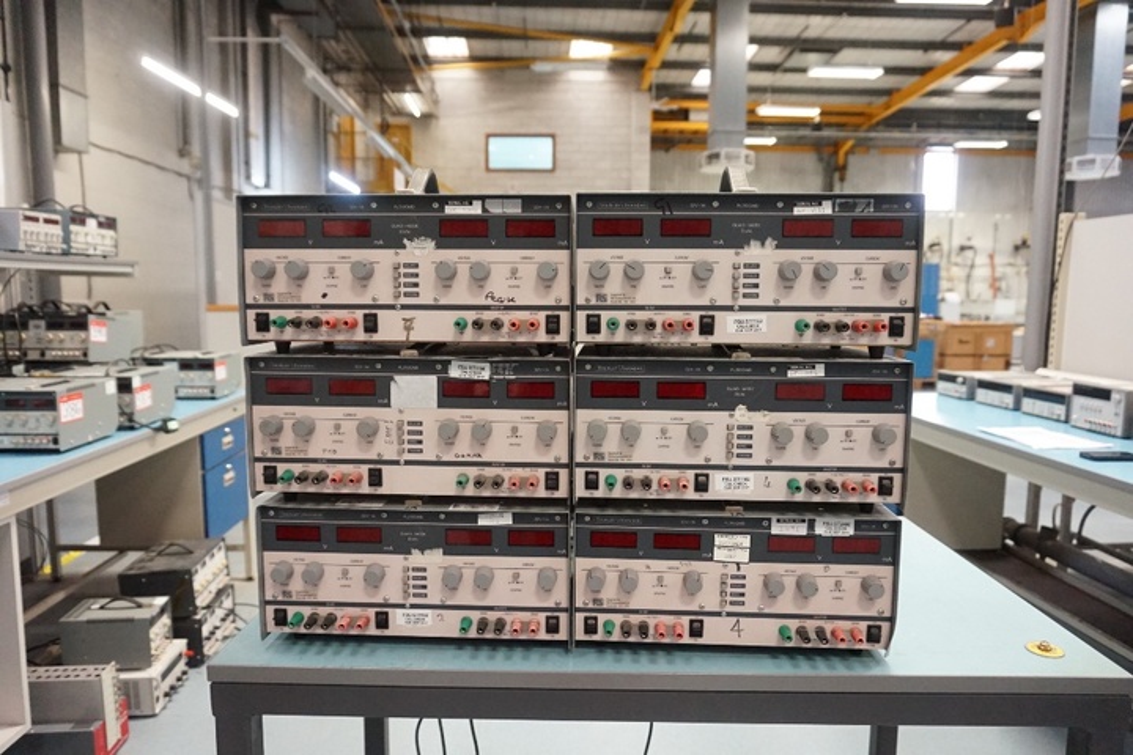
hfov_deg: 73.7
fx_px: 755
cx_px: 566
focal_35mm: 24
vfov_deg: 53.1
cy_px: 378
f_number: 3.5
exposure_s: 1/160
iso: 3200
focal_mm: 16
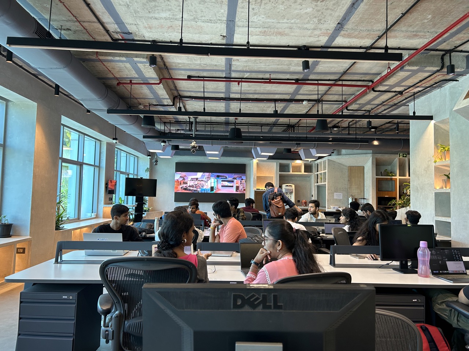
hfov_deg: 67.3
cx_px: 234
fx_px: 352
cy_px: 176
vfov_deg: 53.1
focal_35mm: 26
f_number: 1.5
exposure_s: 1/100
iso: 100
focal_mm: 5.7
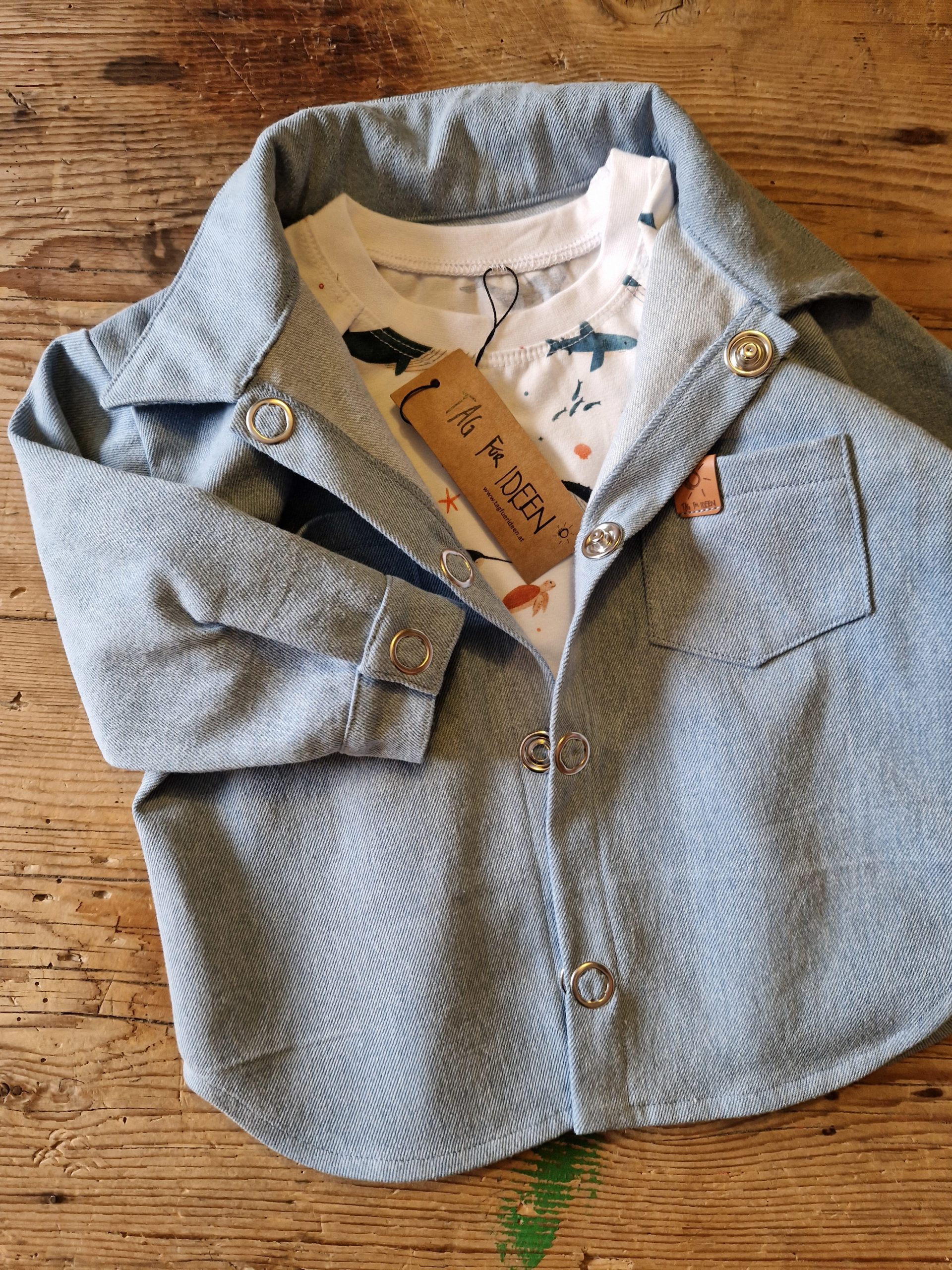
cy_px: 635
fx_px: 843
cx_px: 476
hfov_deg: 58.9
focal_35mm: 23
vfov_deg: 73.9
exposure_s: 1/100
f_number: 1.8
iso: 320
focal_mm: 5.4
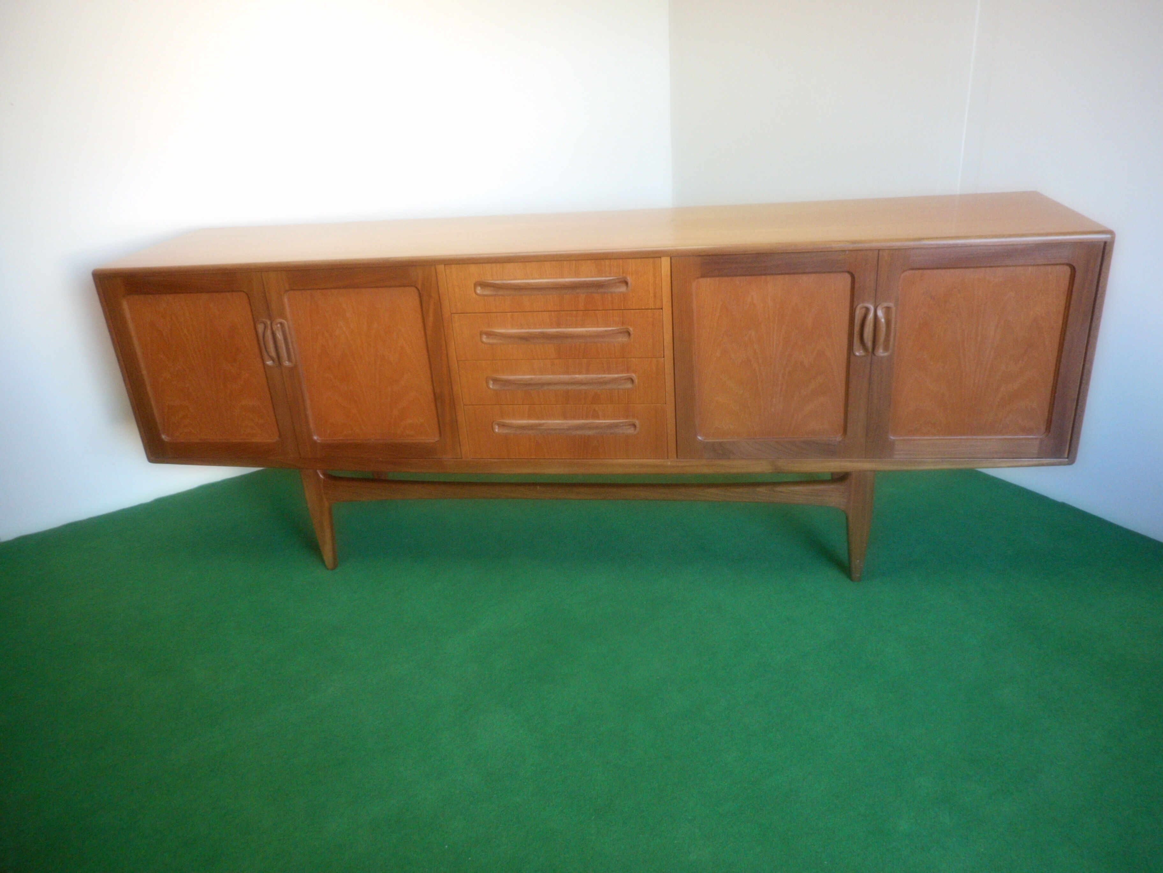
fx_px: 840
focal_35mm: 25
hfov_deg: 69.4
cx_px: 582
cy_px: 436
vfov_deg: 54.9
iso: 400
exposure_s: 1/15
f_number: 3.7
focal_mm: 4.5
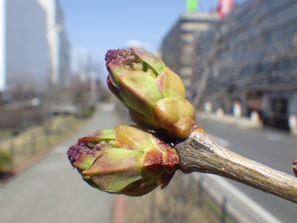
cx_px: 148
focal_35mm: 34
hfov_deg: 54.0
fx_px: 292
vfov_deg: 41.8
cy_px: 112
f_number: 4.6
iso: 125
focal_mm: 6.1
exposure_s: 1/640
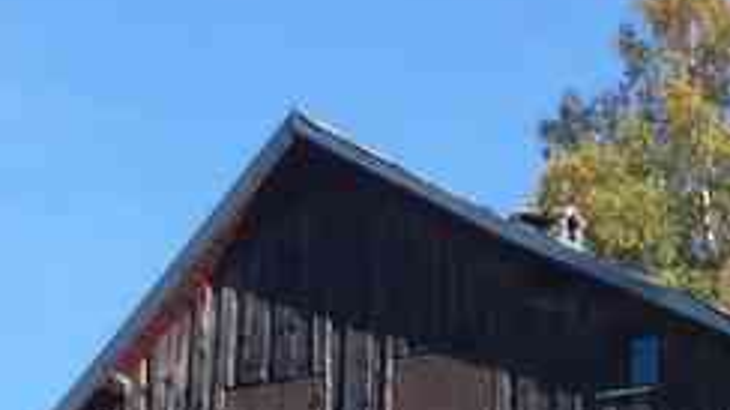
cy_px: 566
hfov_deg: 9.9
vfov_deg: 5.5
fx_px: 4218
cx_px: 631
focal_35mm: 218
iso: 100
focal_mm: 6
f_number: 2.9
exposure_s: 1/1000
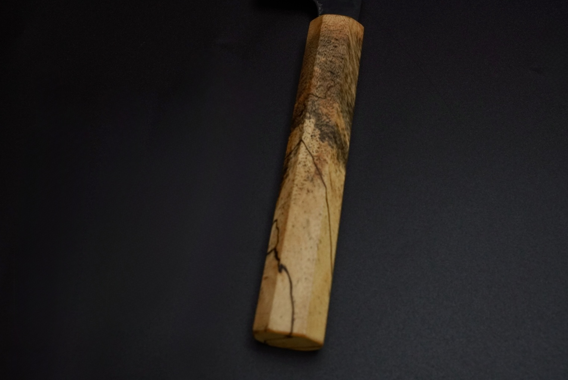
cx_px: 283
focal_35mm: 55
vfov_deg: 24.7
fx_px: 865
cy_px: 196
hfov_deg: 36.3
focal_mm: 34.5
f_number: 6.3
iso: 2000
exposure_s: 1/160
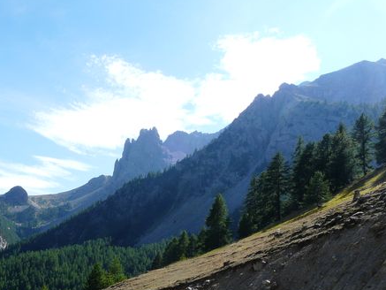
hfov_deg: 44.9
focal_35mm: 41
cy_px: 201
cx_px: 120
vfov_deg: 34.7
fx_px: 457
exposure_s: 1/320
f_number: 5.6
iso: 100
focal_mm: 4.6
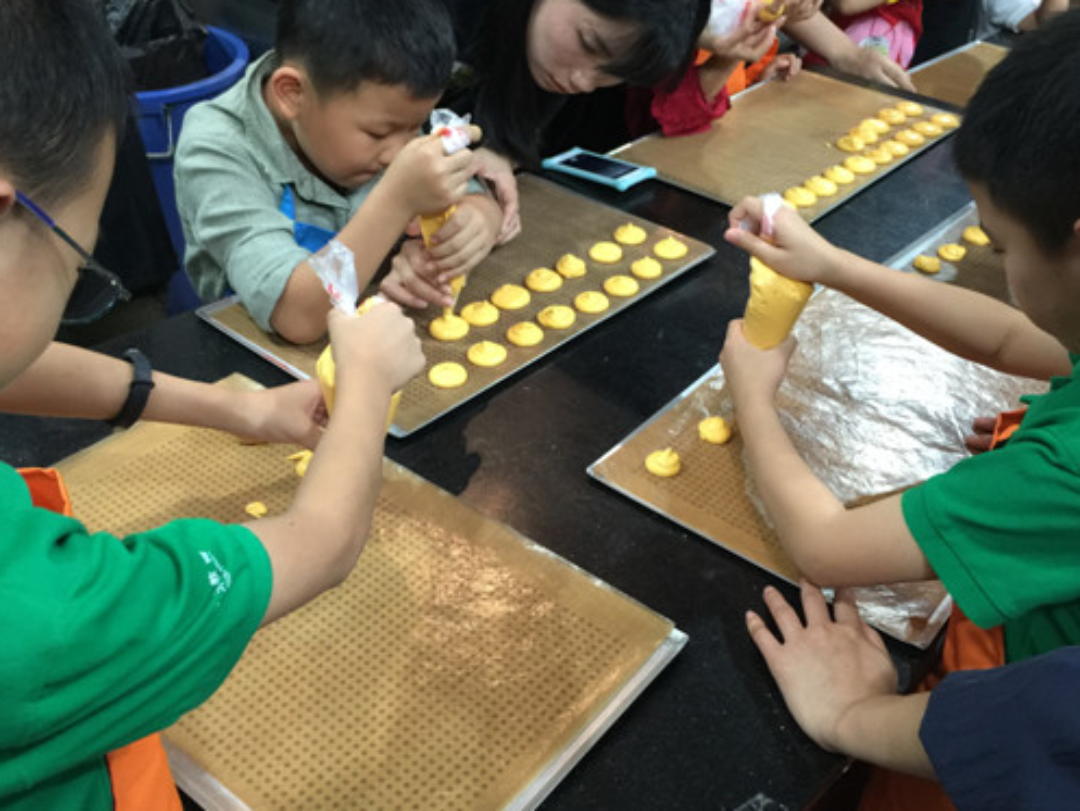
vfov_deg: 40.7
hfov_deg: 52.6
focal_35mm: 35
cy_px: 391
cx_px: 554
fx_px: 1092
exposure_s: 1/10
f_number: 2.2
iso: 125
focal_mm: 4.15
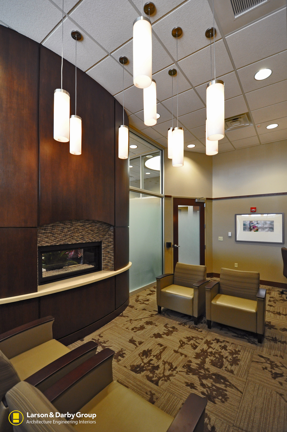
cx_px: 144
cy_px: 216
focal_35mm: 15
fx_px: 180
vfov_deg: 100.5
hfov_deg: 77.2
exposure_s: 1/60
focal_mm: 10
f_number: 4
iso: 800
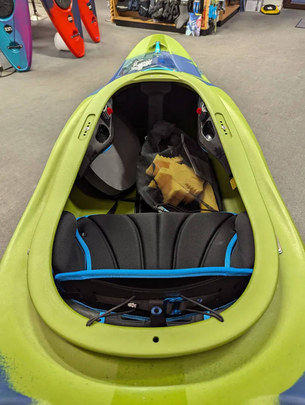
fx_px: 281
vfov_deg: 71.5
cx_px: 152
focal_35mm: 24
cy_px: 202
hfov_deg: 57.0
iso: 810
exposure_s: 1/100
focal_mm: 6.81
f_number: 1.85
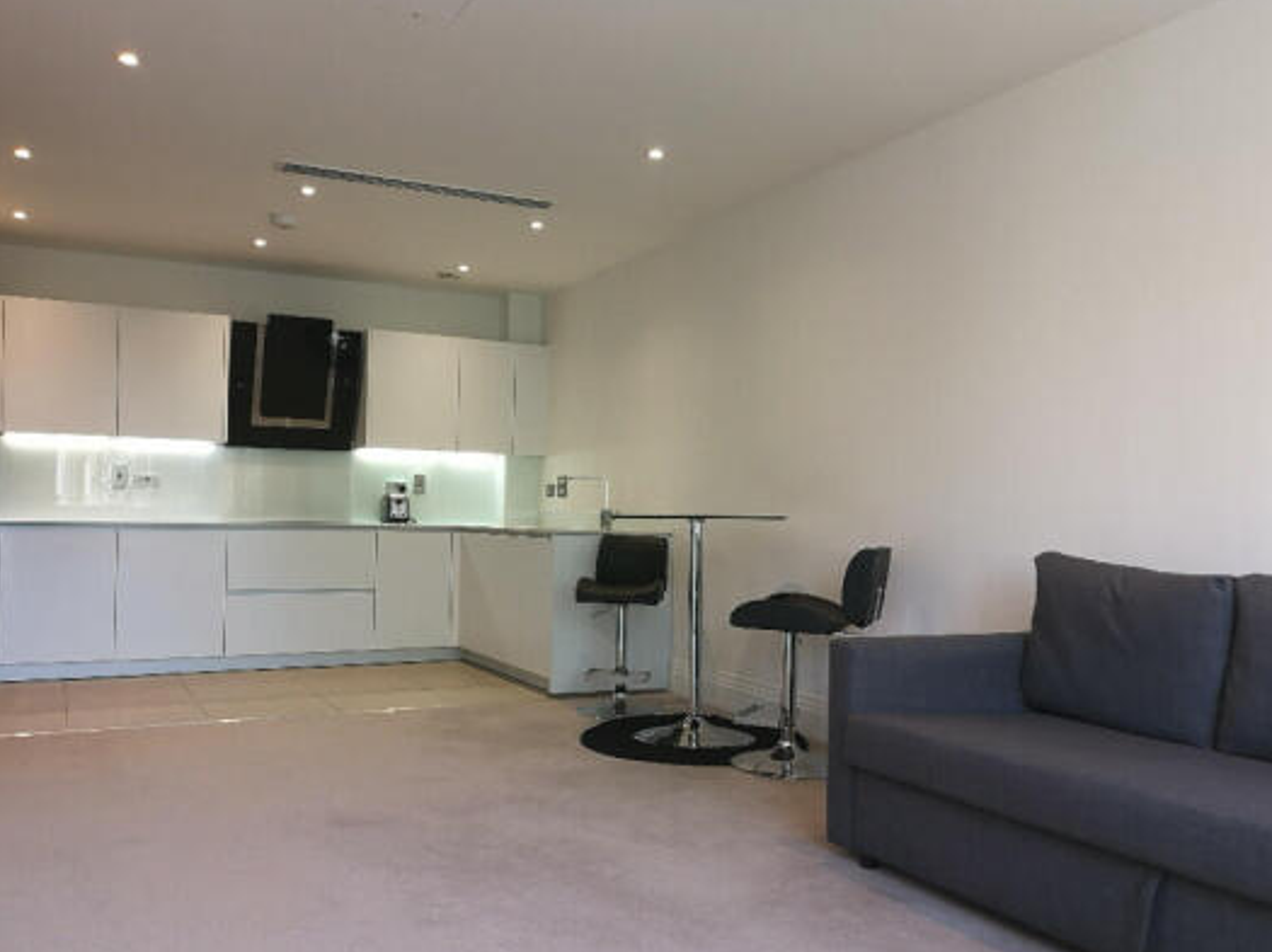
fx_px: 1102
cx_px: 605
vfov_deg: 46.7
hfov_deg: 60.0
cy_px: 520
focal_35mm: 30
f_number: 1.8
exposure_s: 1/50
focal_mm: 3.95
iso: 80
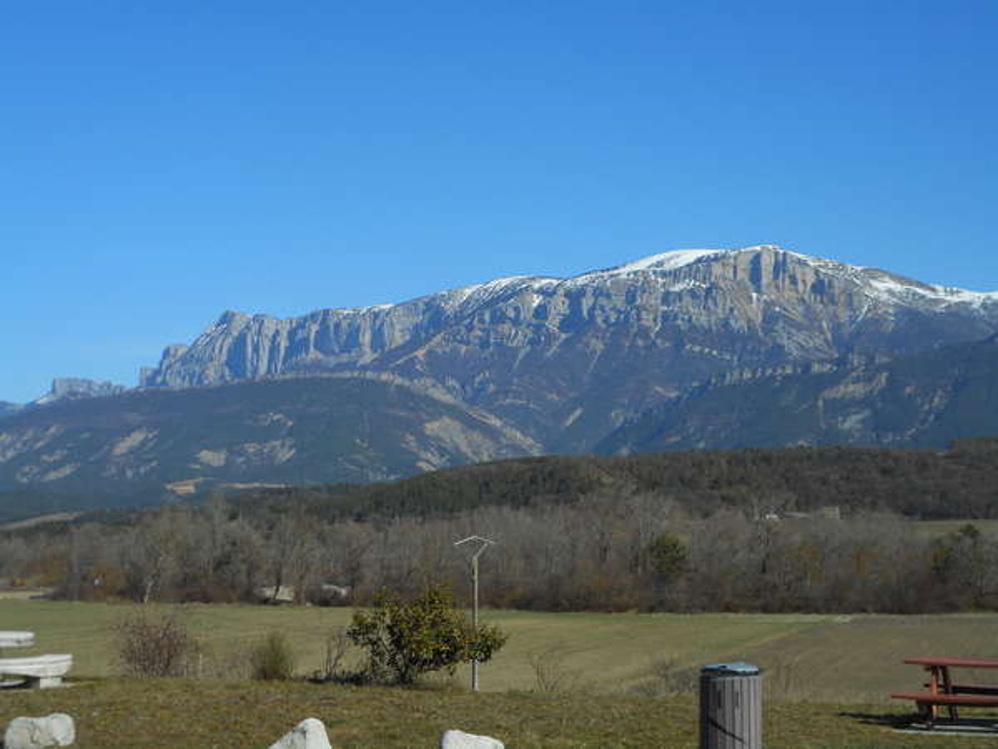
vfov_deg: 24.8
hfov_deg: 32.7
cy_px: 374
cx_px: 499
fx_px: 1701
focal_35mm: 59
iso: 80
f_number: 5.1
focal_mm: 10.5
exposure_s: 1/640
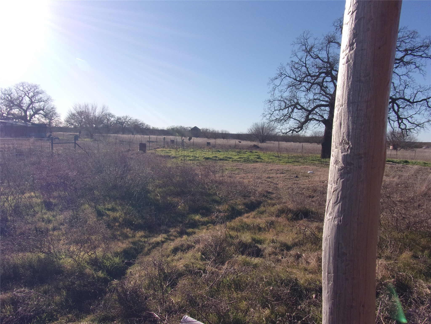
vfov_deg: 56.8
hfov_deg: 71.6
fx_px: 299
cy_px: 162
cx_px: 216
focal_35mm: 24
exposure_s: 1/140
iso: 80
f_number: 10.8
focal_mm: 4.3
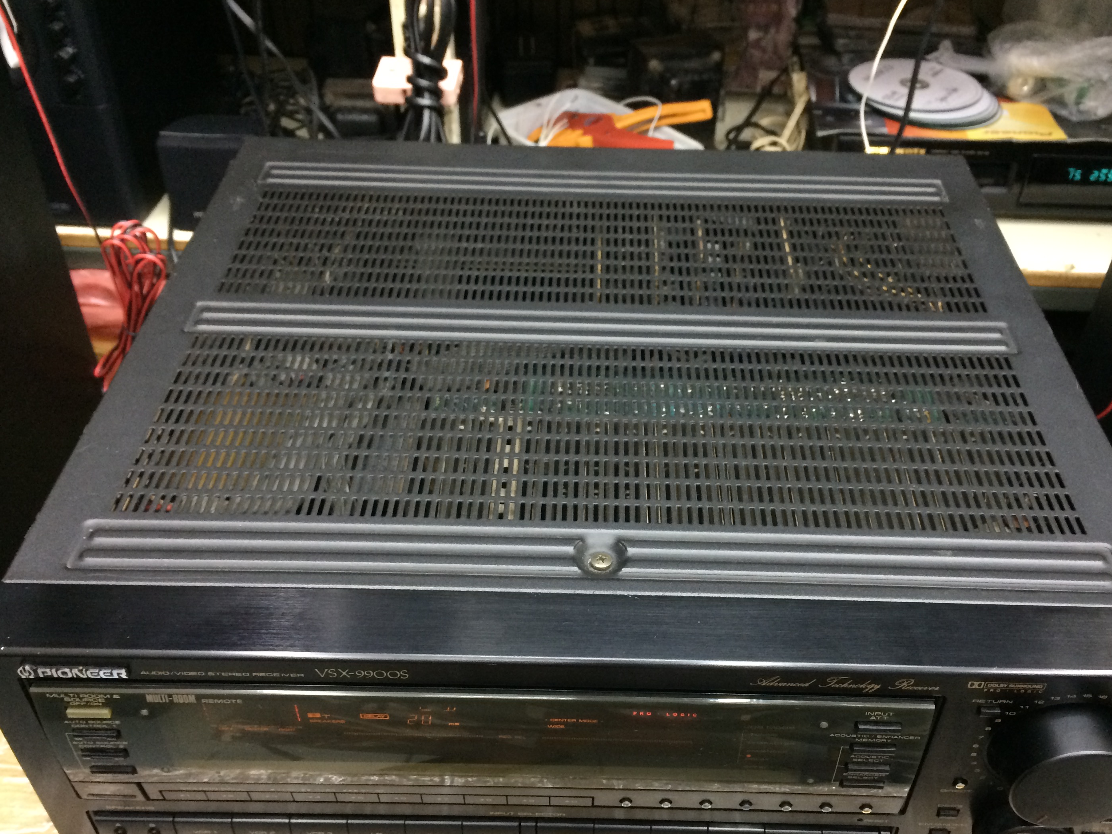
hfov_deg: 53.9
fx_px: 1092
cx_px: 600
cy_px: 450
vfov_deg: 41.8
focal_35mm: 34
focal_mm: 4.15
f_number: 2.2
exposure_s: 1/20
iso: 250
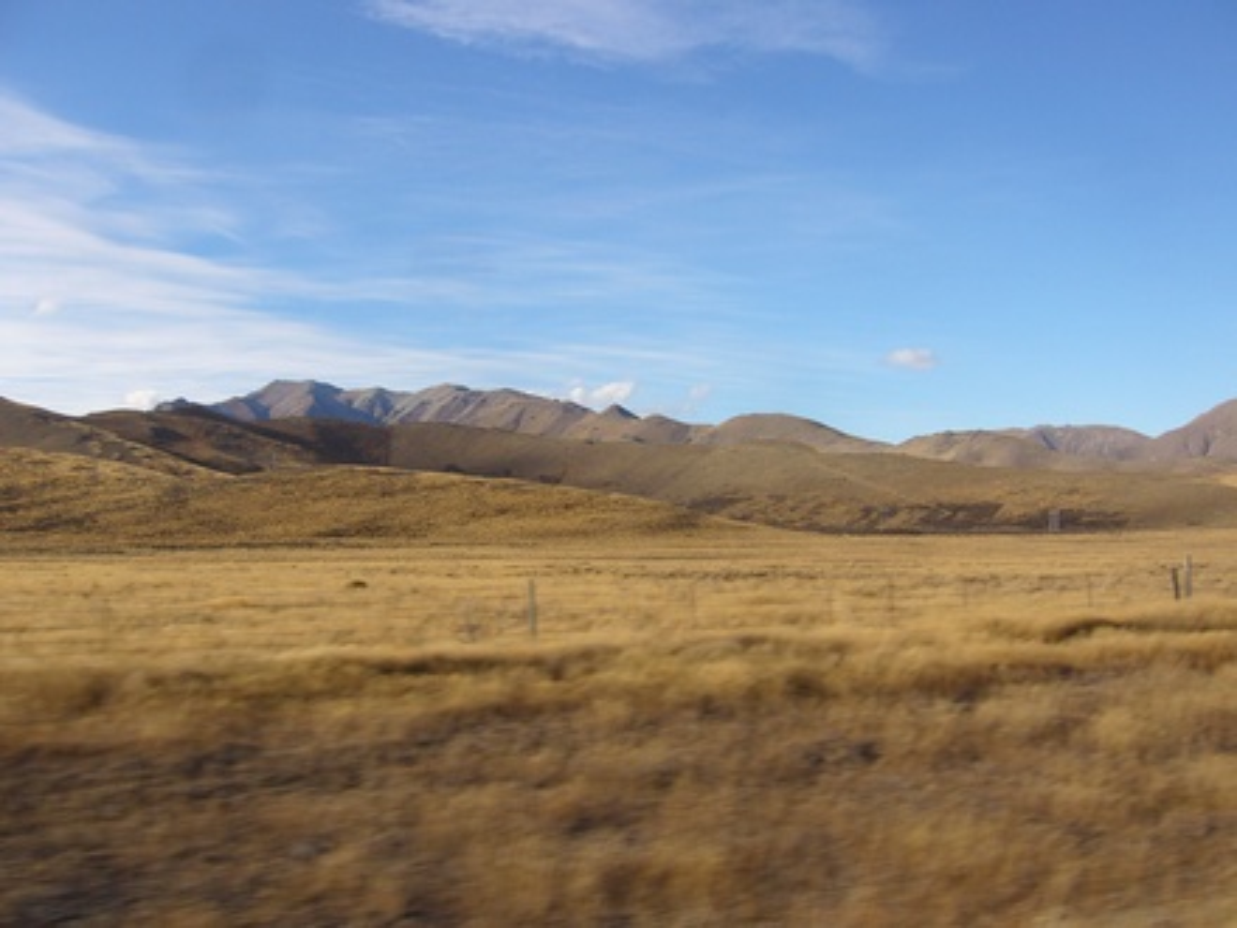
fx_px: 1251
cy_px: 464
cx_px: 618
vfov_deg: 40.7
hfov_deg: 52.6
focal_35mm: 35
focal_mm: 5.8
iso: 80
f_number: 5.6
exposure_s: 1/250
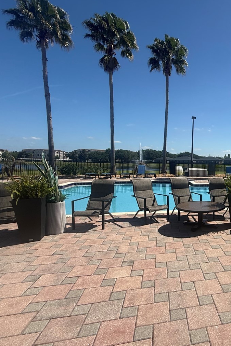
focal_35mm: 23
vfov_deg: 76.1
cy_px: 182
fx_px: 221
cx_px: 223
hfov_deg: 47.2
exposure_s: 1/2841
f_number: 2.2
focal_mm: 2.22
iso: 50
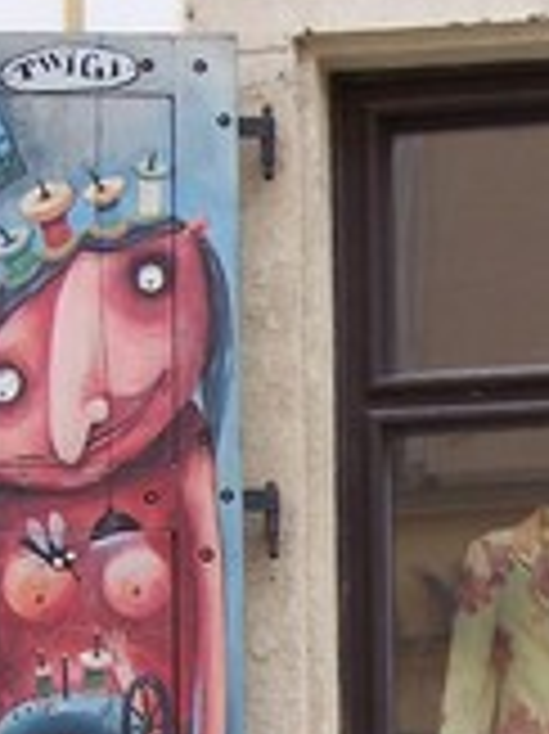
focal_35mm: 140
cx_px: 644
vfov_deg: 13.9
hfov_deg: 10.4
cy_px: 707
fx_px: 2964
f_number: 2.8
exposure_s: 1/125
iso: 80
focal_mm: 6.3
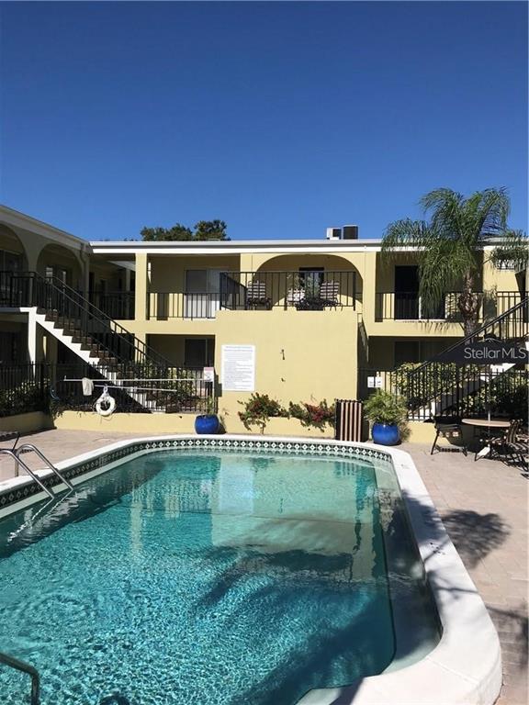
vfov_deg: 63.4
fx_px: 571
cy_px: 352
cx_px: 264
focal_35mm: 28
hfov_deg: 49.7
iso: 20
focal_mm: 3.99
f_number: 1.8
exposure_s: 1/4167
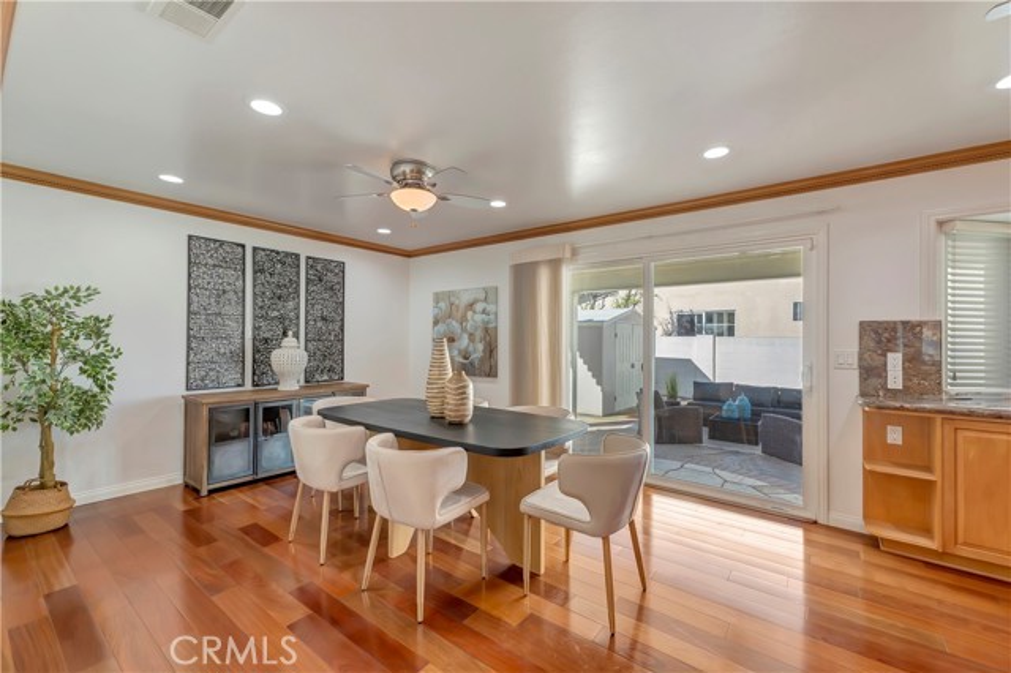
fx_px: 421
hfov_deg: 100.4
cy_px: 336
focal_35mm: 15
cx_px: 506
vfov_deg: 77.3
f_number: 5.6
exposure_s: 1/25
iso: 100
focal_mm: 10
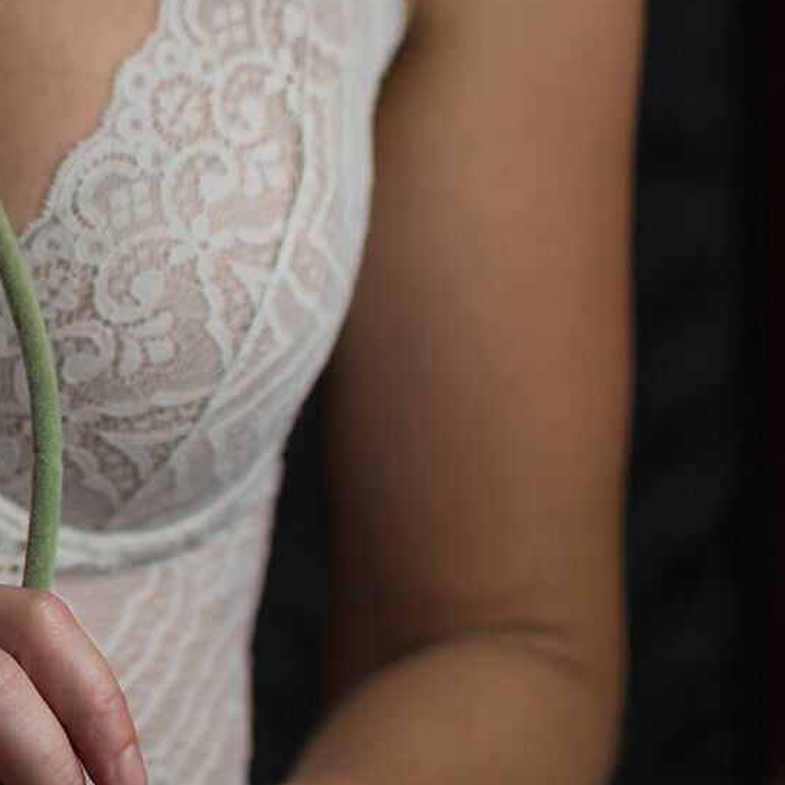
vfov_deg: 5.5
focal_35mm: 319
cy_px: -159
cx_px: -329
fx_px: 8184
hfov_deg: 5.4
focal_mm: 85
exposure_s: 1/125
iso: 125
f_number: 2
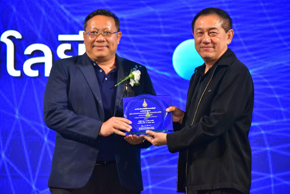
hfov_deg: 10.3
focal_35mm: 200
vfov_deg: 6.9
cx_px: 145
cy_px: 97
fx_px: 1612
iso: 6400
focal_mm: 200
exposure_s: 1/200
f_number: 6.3
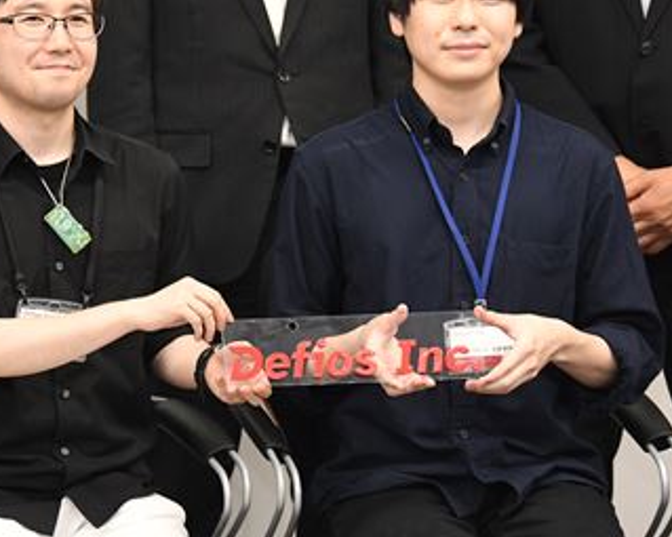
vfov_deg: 5.8
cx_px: 259
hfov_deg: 7.3
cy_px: 214
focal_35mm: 265
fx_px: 5269
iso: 3600
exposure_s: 1/250
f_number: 5.6
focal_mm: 120
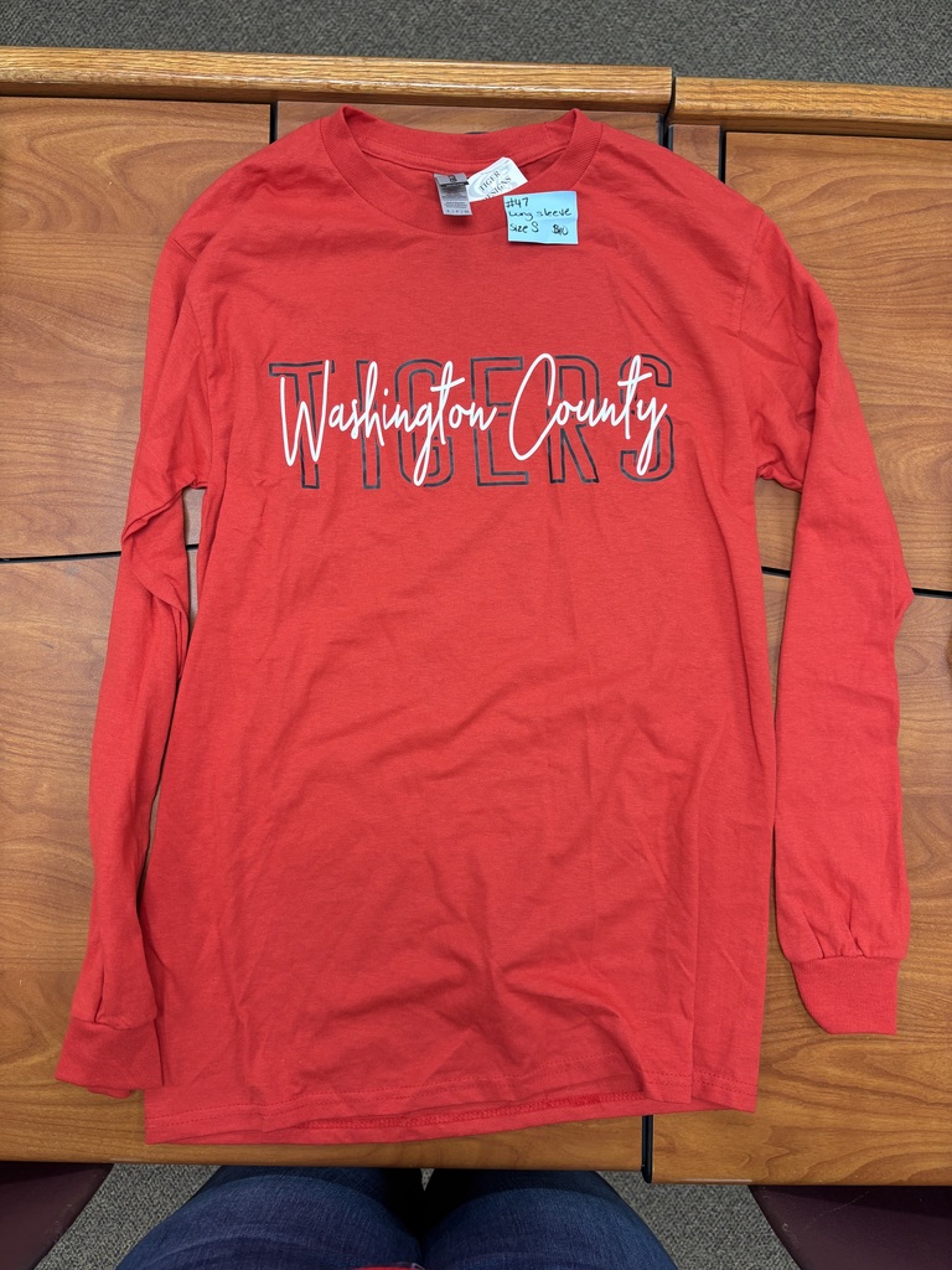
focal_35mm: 26
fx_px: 953
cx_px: 476
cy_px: 635
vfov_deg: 67.3
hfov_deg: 53.1
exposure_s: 1/60
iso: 80
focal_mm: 5.96
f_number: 1.6
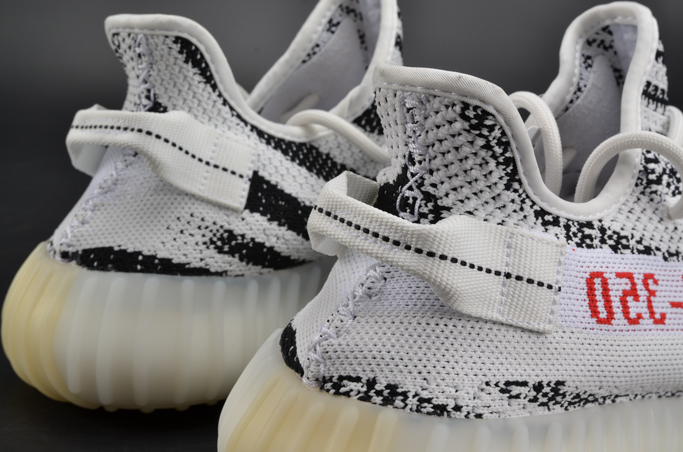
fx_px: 994
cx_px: 342
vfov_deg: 25.6
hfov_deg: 37.9
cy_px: 226
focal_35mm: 52
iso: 125
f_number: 14
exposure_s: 1/125
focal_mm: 35
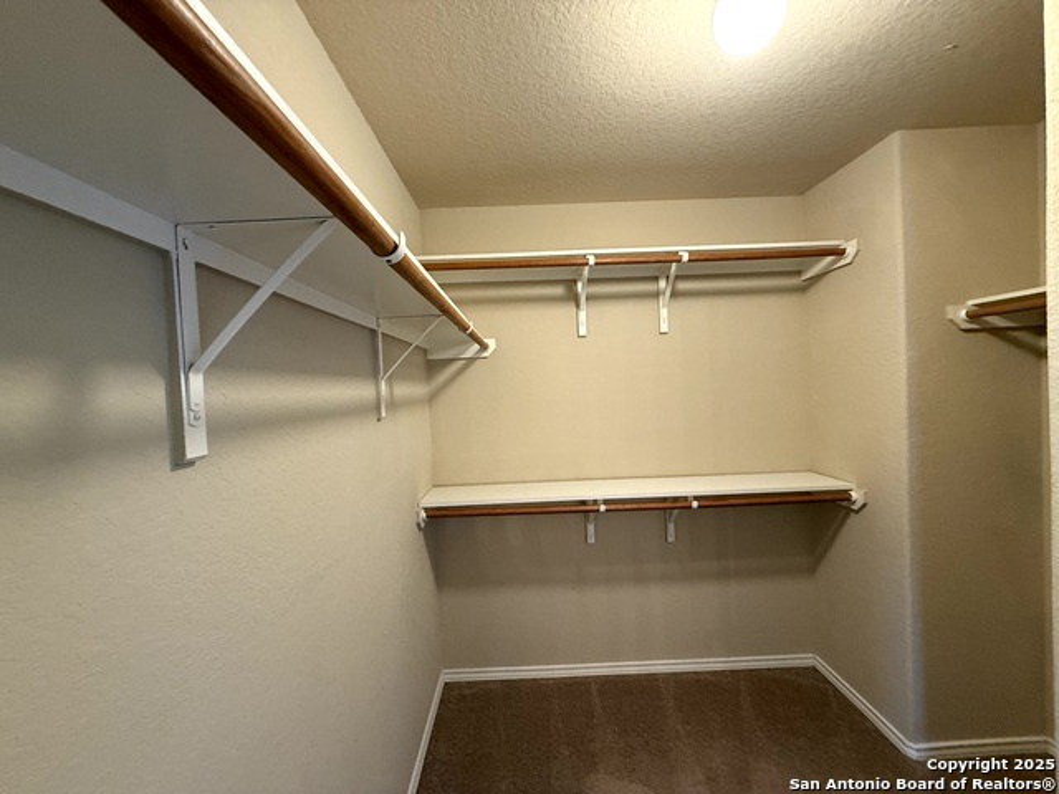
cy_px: 397
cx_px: 530
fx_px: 428
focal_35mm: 14
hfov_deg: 102.1
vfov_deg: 85.7
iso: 400
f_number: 2.2
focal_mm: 2.22
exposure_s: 1/60
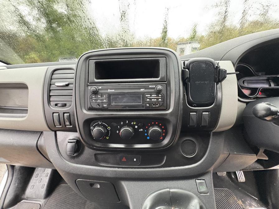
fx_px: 113
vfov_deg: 85.7
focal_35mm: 14
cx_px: 140
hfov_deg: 102.1
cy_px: 104
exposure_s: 1/60
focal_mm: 2.22
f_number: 2.2
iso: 640
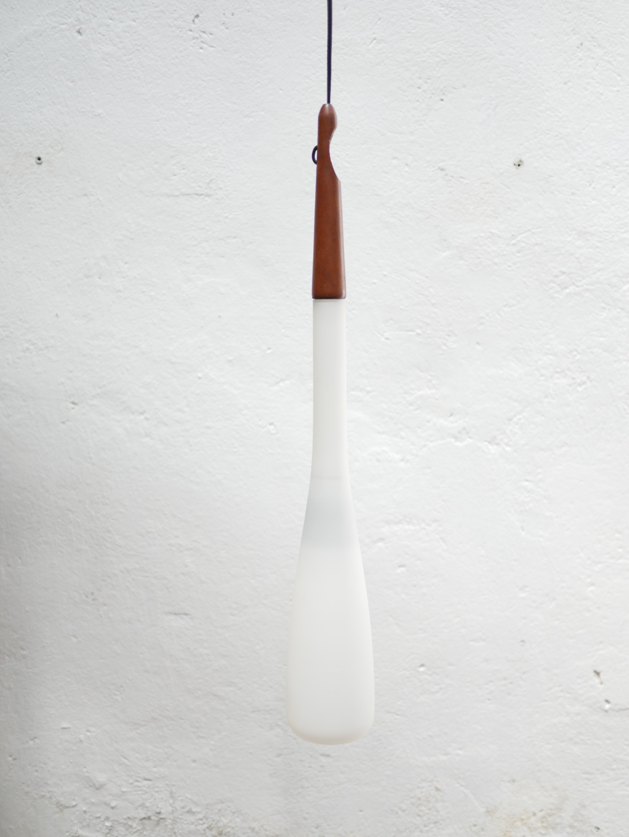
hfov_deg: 36.0
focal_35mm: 40
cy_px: 418
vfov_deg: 46.8
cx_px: 314
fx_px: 968
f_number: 1.7
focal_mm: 20
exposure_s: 1/60
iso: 250
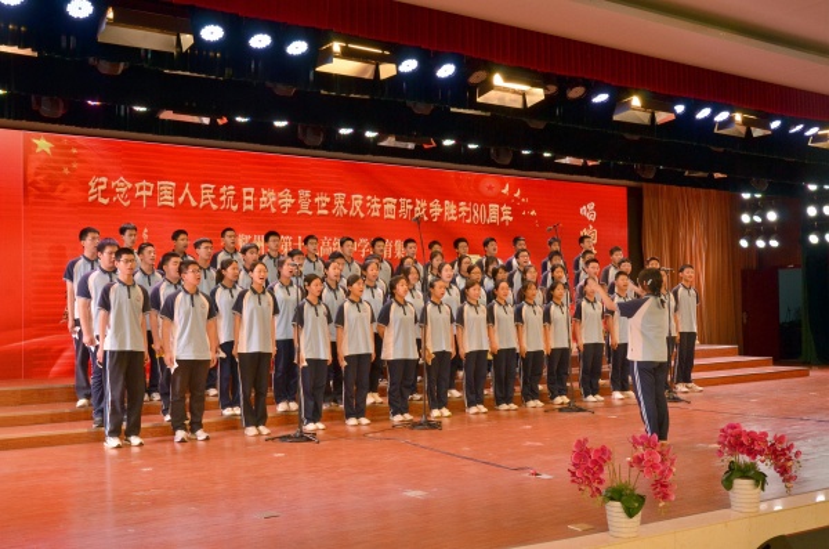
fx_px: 861
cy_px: 274
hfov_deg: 51.4
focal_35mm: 38
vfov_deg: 35.3
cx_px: 414
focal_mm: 25
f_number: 11
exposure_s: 1/80
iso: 1000
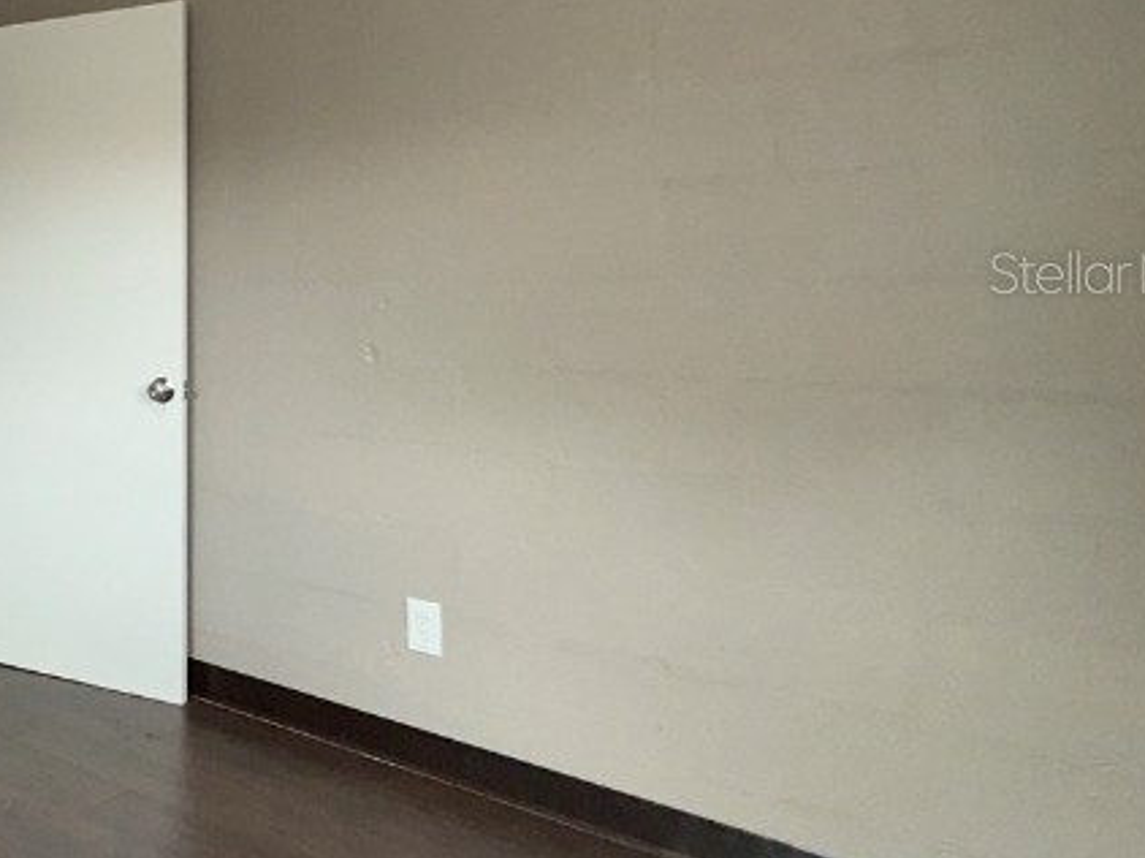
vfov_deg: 41.1
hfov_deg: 41.6
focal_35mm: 34
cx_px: -144
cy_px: 272
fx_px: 1124
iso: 200
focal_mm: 2.22
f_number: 2.2
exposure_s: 1/60
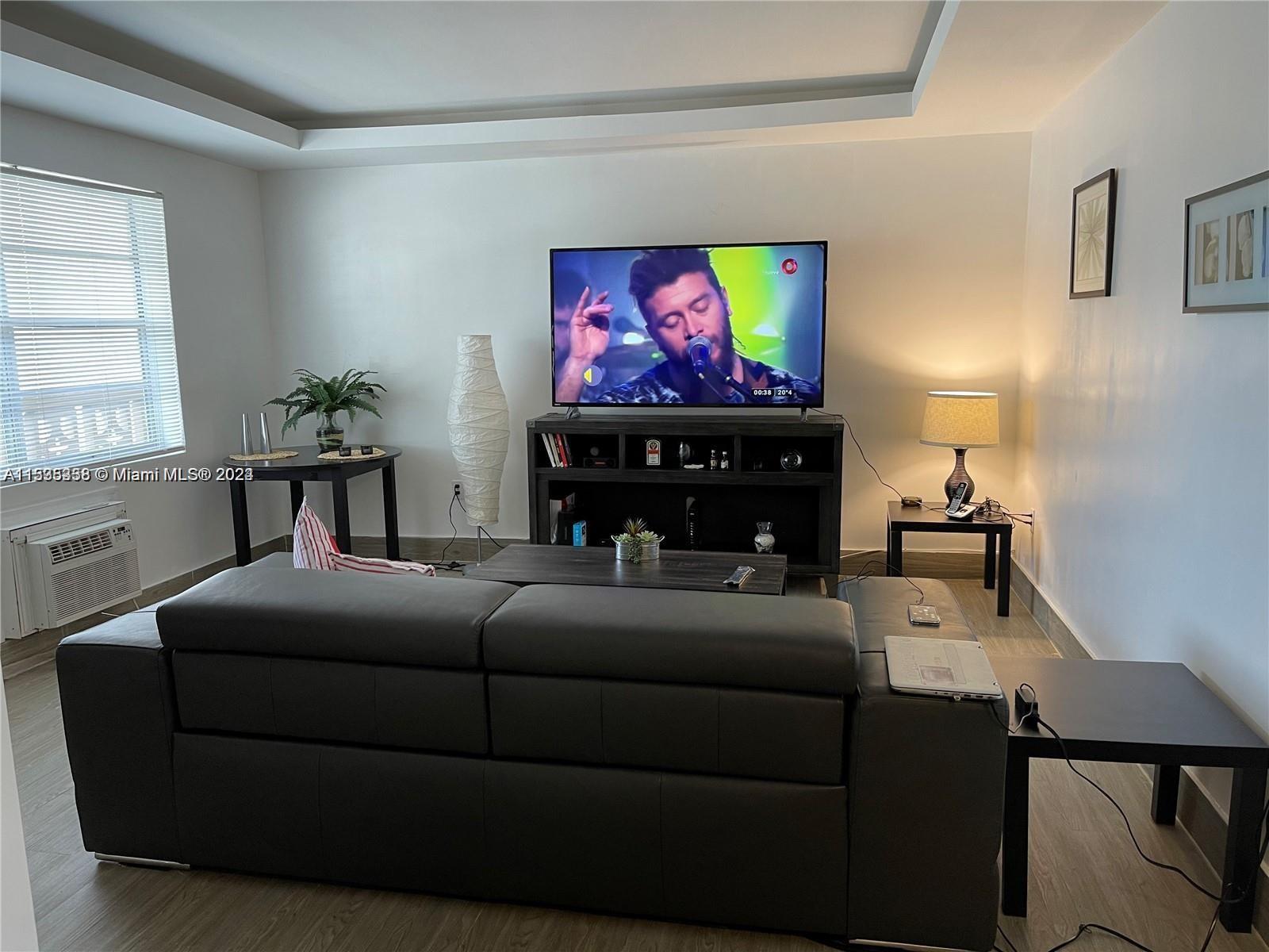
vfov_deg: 53.1
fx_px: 953
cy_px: 476
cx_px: 634
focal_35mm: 26
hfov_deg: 67.3
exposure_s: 1/60
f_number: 1.6
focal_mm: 5.1
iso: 80
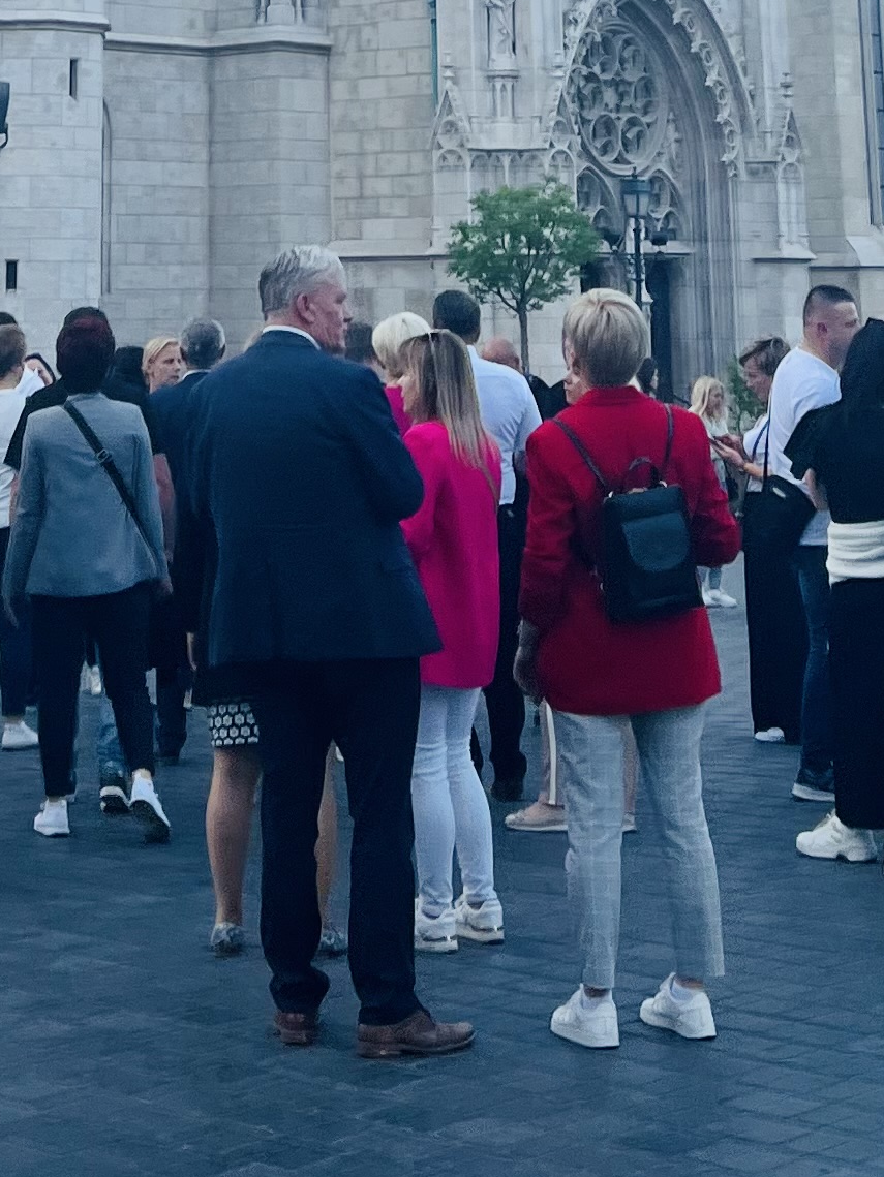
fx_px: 3131
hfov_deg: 16.0
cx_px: 240
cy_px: -529
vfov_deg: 19.0
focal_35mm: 92
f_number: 1.5
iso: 40
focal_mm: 5.7
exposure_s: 1/121
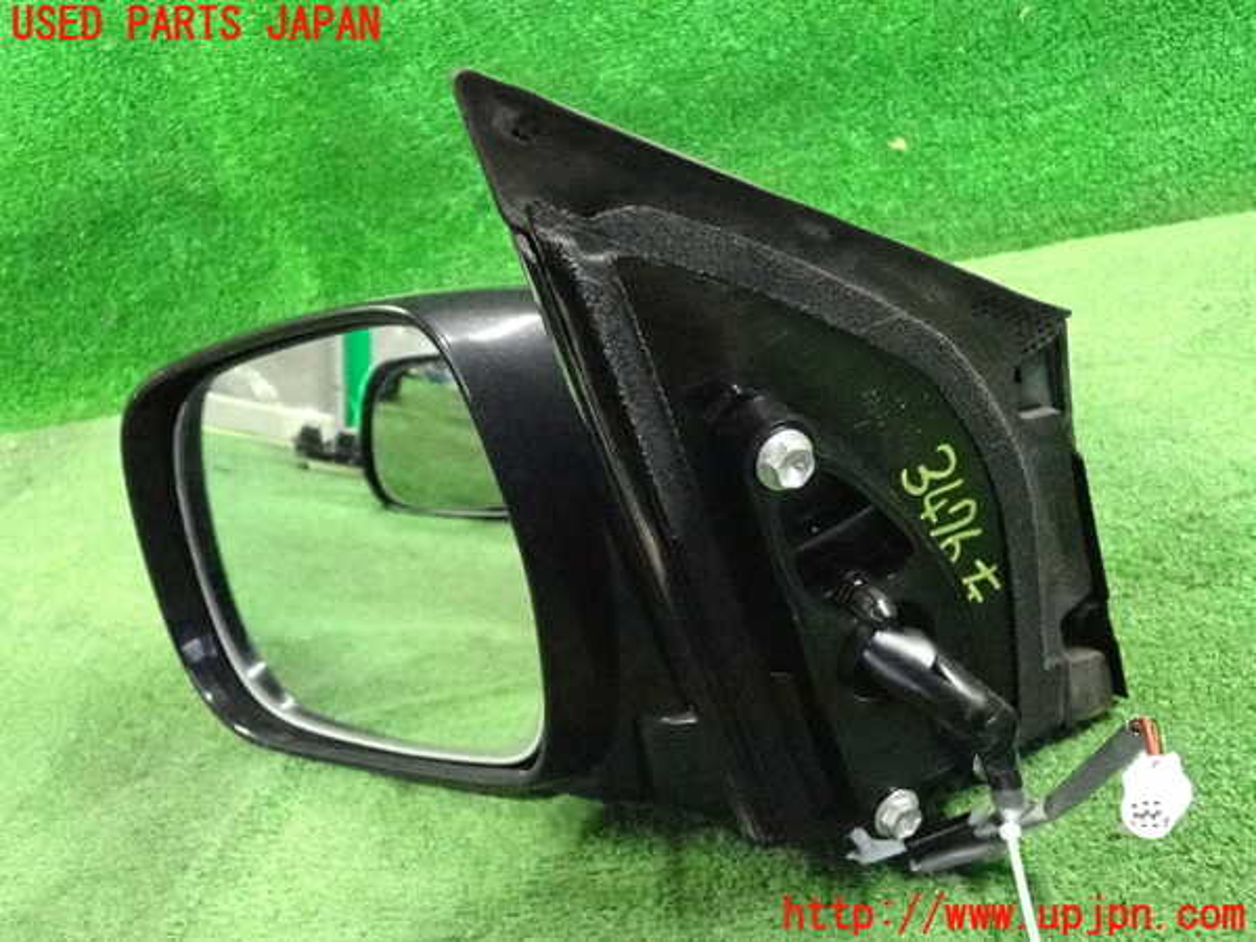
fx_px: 1306
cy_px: 471
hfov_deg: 51.4
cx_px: 628
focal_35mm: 36
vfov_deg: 39.7
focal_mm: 6.37
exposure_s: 1/125
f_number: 2.5
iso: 6400
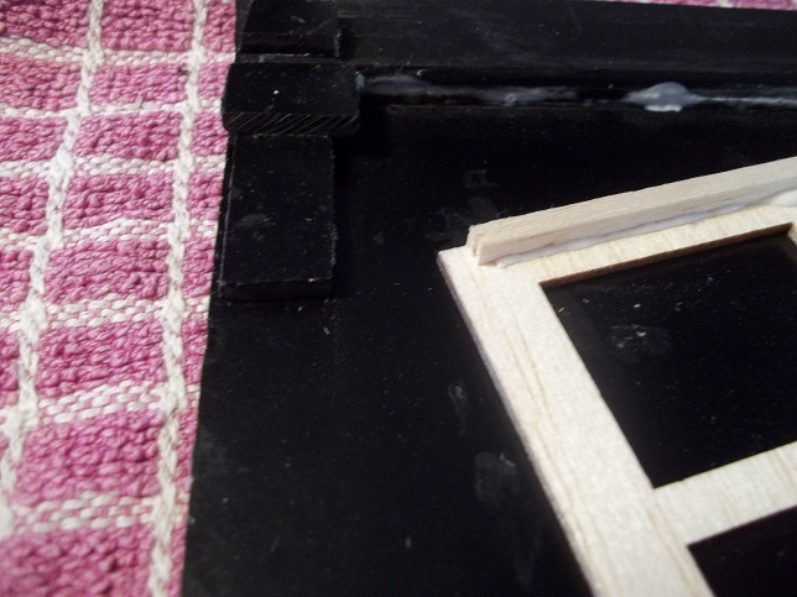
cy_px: 298
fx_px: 737
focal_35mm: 32
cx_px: 398
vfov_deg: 44.2
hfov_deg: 56.8
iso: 160
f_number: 2.9
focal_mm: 5.7
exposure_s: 1/20
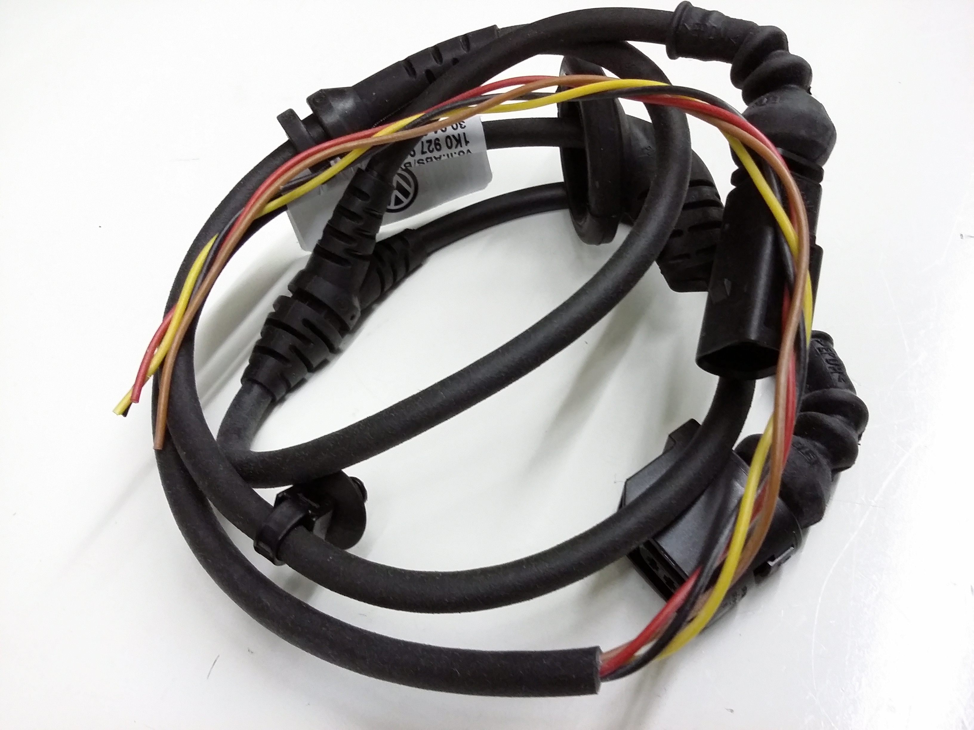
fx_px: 900
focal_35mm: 32
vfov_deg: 44.2
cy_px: 365
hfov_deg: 56.8
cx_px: 487
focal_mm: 3.4
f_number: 2.4
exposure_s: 1/15
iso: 250
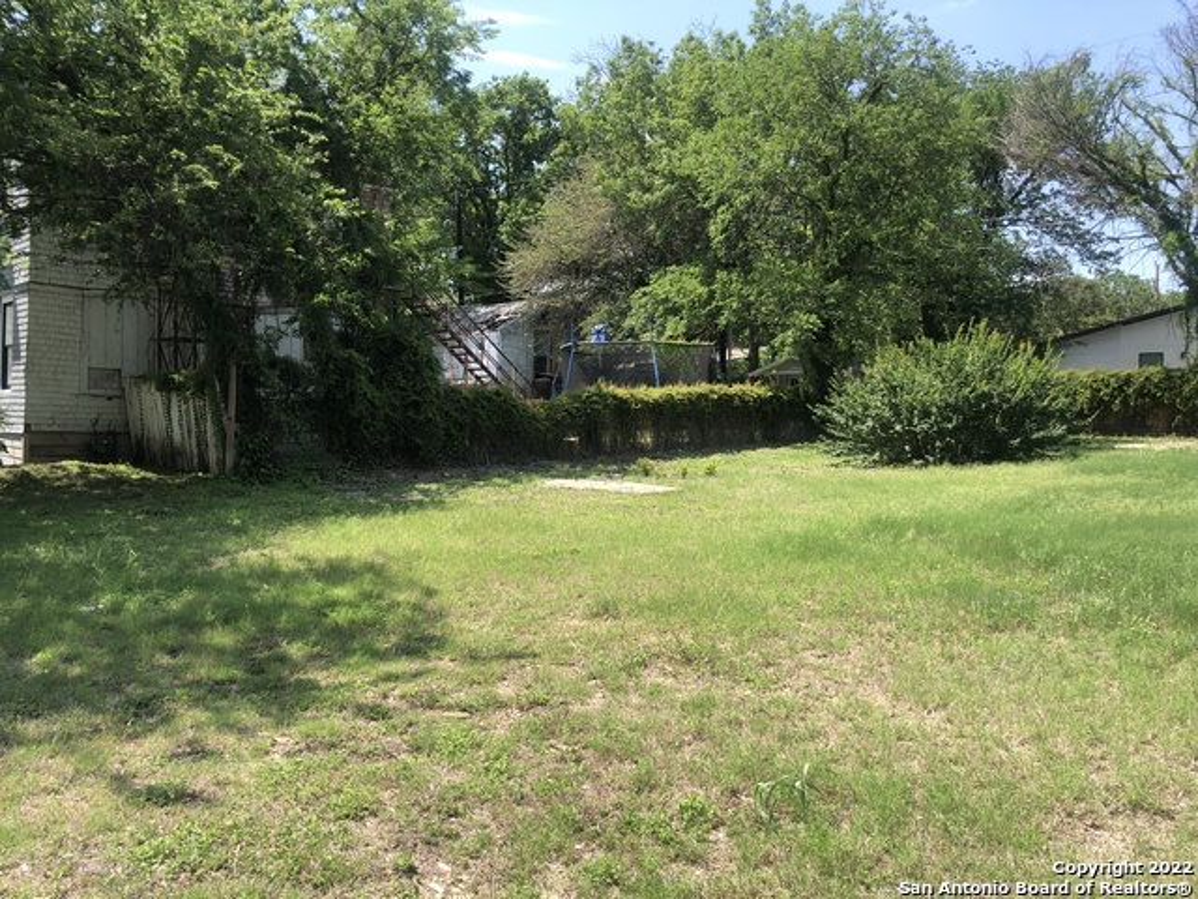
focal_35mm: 28
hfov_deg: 63.4
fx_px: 969
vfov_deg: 49.7
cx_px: 599
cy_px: 450
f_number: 1.8
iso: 20
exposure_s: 1/738
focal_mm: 3.99
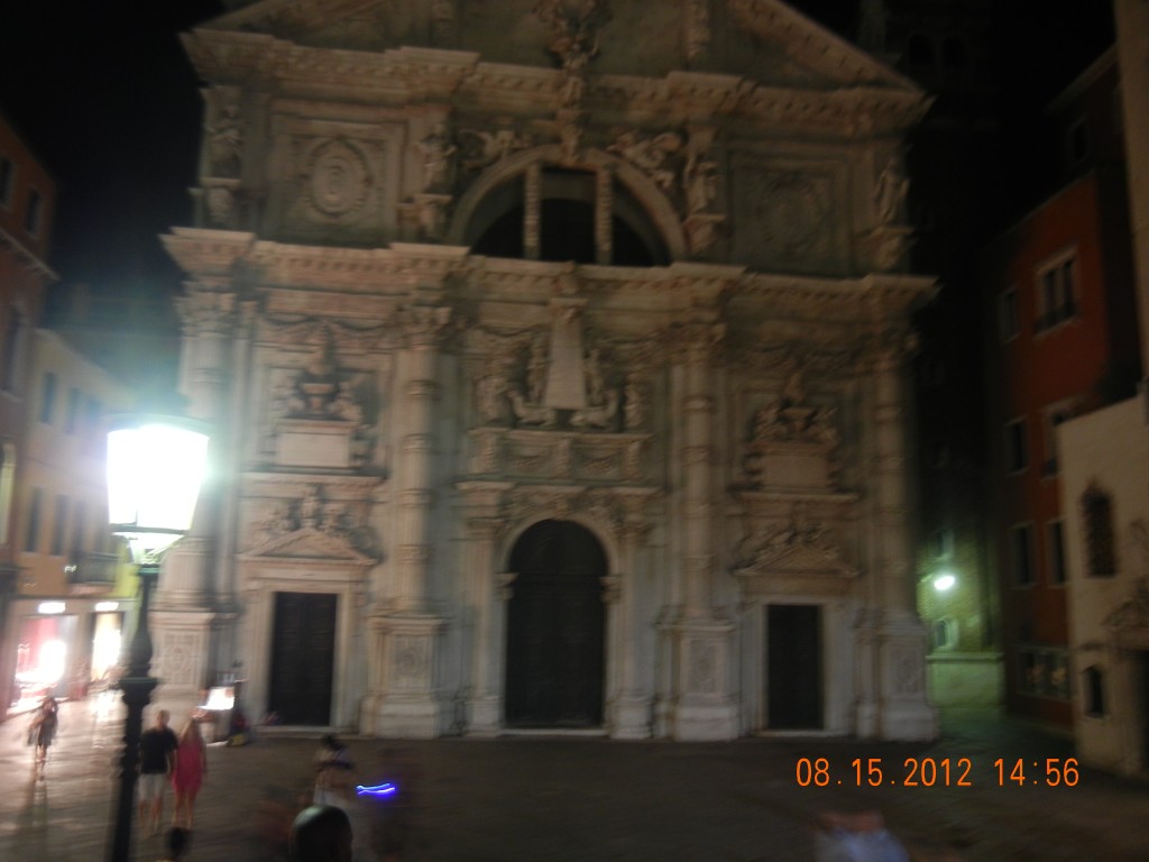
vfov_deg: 46.8
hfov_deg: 60.0
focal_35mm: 30
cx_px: 574
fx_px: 996
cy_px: 431
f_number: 3.5
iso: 200
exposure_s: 1/1.1
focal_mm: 5.4
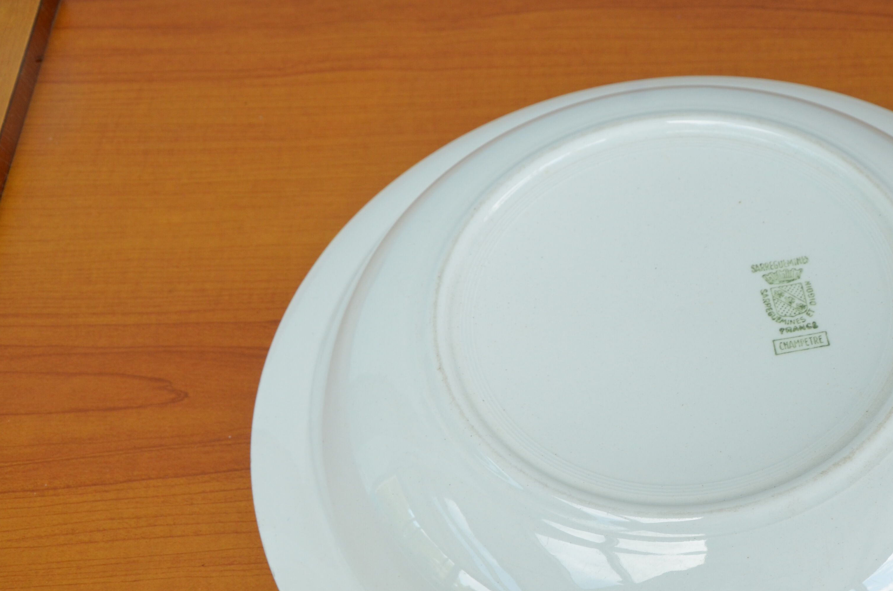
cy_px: 432
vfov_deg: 22.1
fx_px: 1505
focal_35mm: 61
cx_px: 722
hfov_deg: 32.1
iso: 320
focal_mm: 25
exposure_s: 1/60
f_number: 8
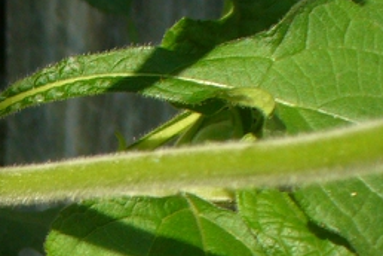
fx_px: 1628
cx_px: -19
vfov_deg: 8.6
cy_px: 487
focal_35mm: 153
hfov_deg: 13.2
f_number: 5.6
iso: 80
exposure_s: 1/200
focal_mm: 6.1
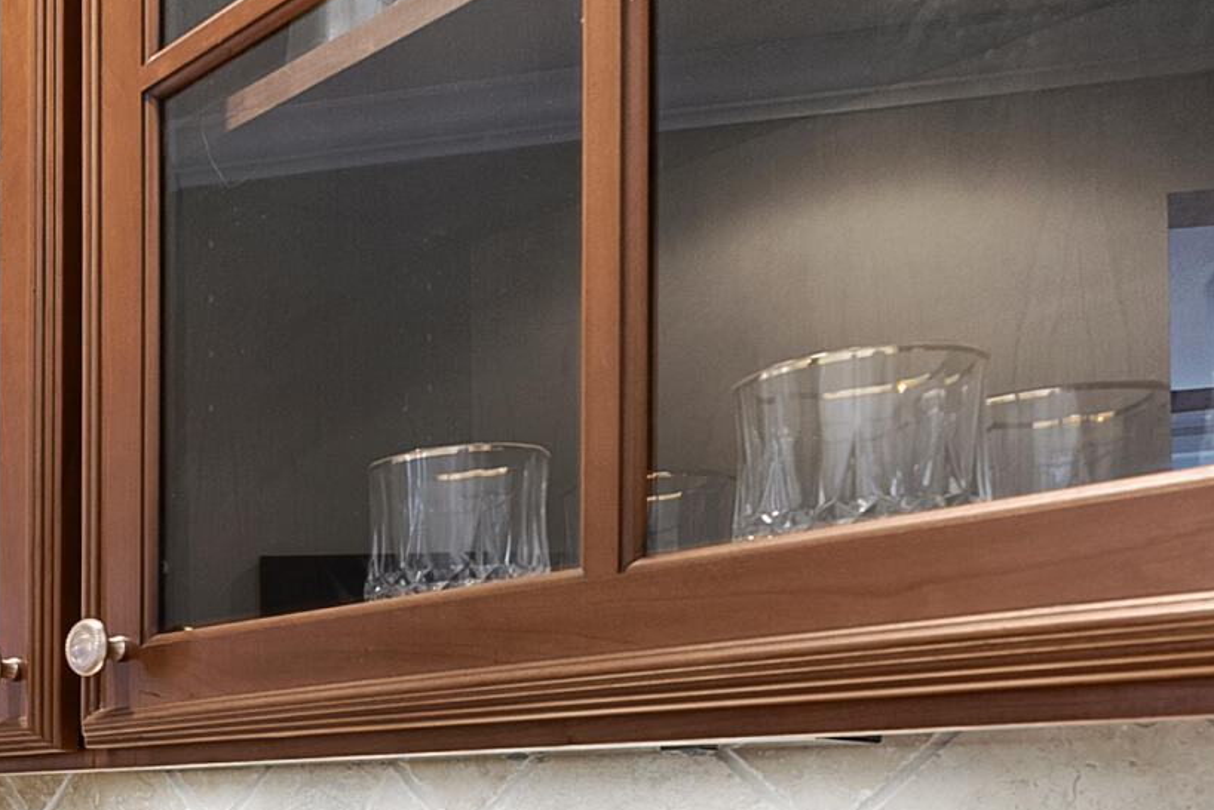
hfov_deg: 32.5
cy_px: 811
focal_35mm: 44
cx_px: -392
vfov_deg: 28.6
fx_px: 1484
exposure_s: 1/1.25
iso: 400
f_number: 7.1
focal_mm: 12
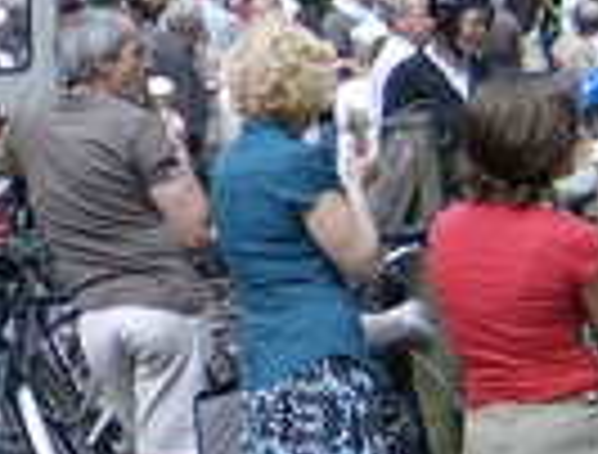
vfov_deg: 9.2
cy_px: 85
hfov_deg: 11.5
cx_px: -328
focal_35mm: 163
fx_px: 2829
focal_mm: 6
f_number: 2.8
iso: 100
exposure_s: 1/262
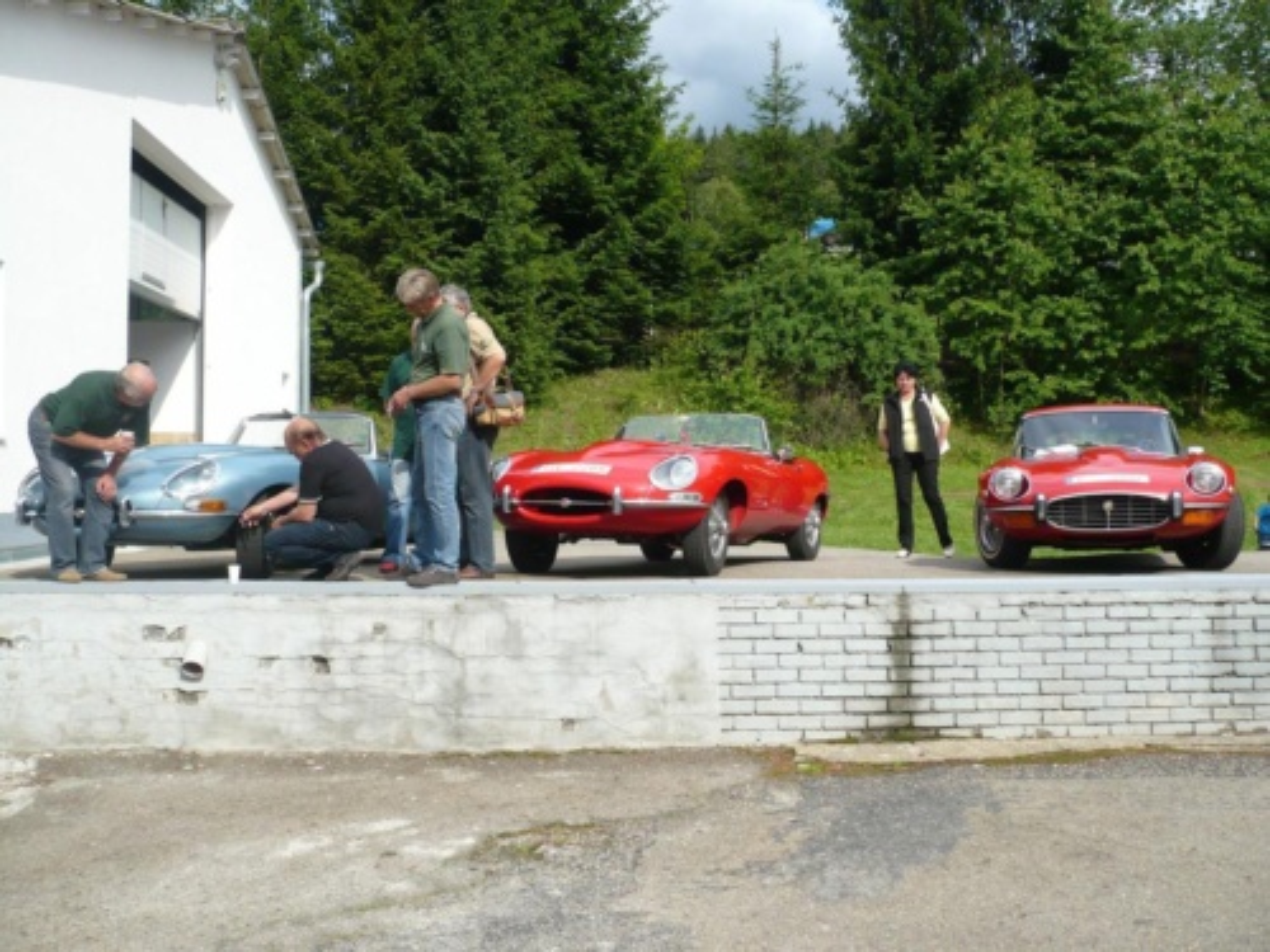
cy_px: 476
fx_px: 1284
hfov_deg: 52.6
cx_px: 635
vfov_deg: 40.7
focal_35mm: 35
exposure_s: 1/160
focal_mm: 5.8
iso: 100
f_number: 8
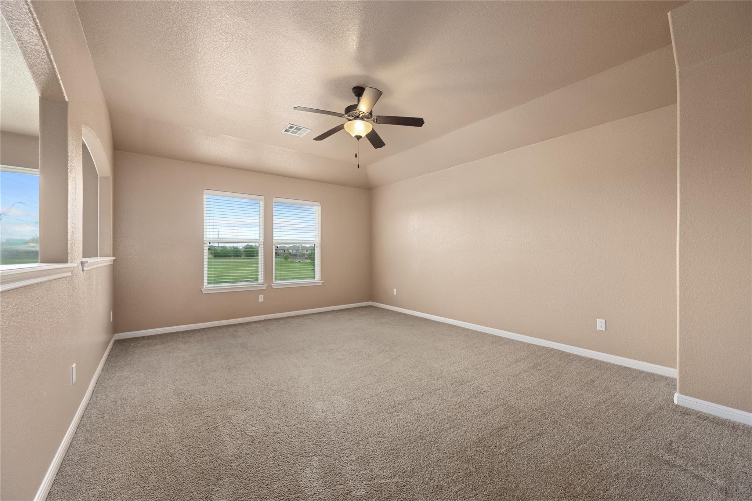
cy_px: 250
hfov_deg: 104.3
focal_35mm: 14
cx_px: 376
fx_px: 292
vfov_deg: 81.2
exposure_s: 1/15
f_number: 8
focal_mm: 14
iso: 800
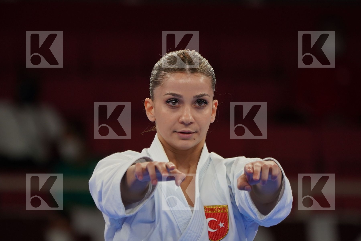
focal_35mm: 600
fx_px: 6016
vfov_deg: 2.3
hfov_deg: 3.4
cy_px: 120
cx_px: 180
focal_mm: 400
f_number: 5.6
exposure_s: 1/500
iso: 800
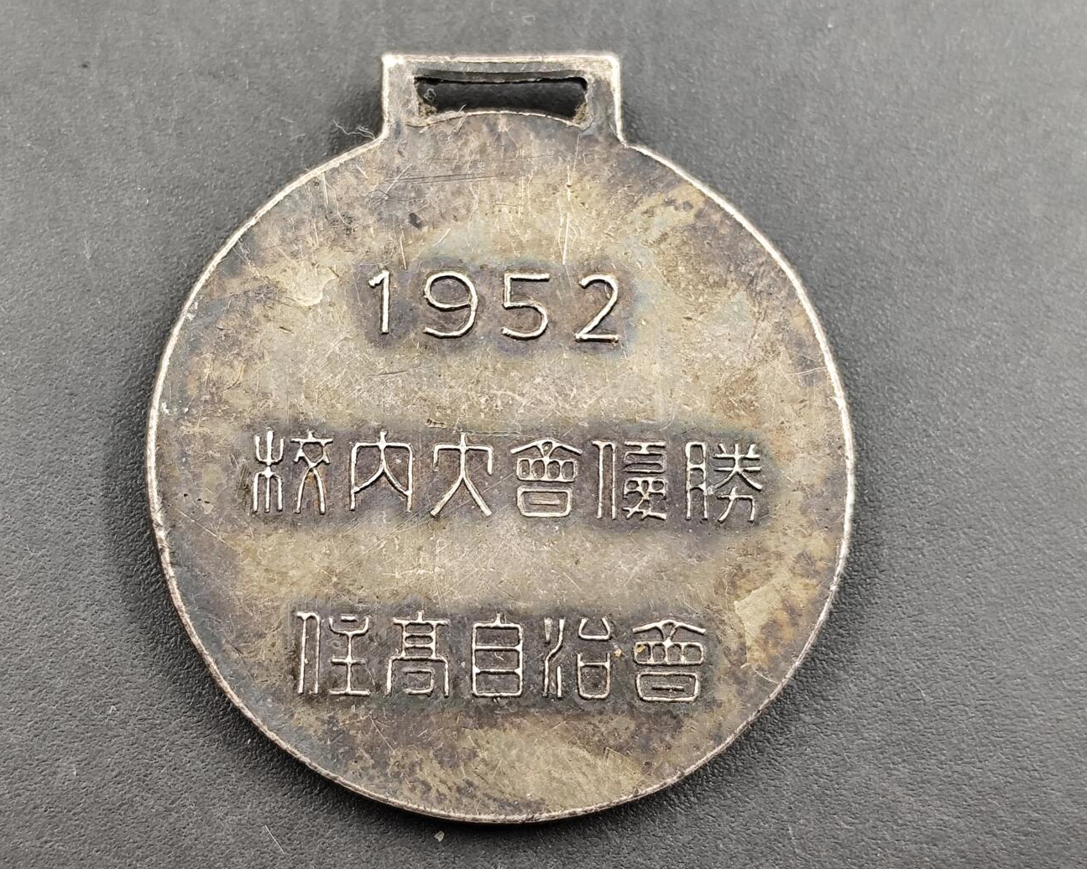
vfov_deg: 20.2
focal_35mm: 76
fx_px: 2445
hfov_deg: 25.1
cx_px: 516
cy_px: 437
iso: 160
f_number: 1.65
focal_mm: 6.14
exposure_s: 1/50
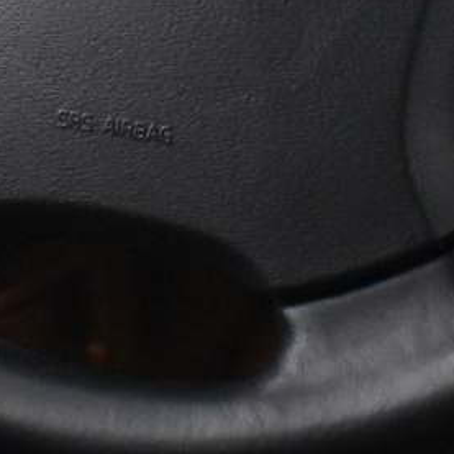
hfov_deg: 9.4
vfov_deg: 9.0
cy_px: -313
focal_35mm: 186
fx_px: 2767
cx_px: 193
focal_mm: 25
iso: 3200
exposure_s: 1/30
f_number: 4
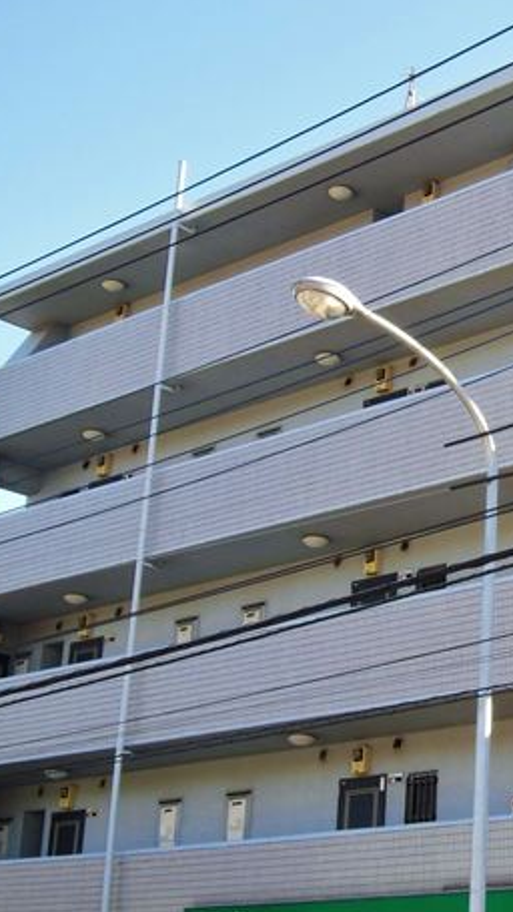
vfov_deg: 29.3
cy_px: 465
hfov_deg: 16.4
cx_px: 521
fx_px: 1741
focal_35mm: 72
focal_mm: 8.3
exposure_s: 1/200
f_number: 3.4
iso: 100
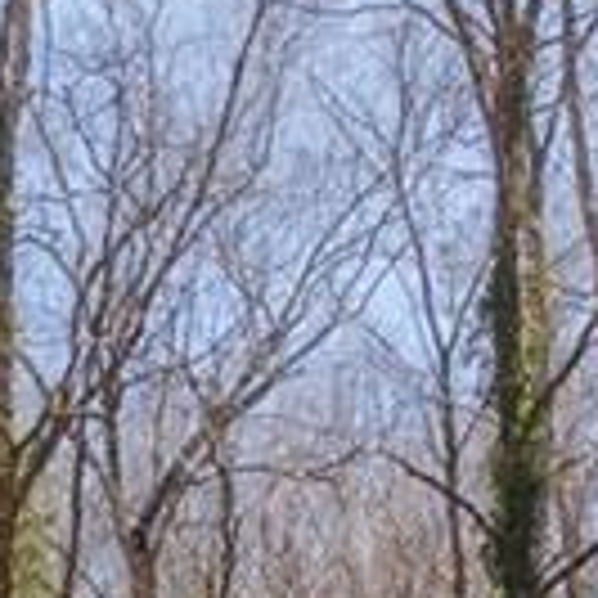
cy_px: 1099
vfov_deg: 6.7
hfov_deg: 6.8
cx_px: -148
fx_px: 4964
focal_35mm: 254
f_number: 7.1
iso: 200
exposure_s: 1/320
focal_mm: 26
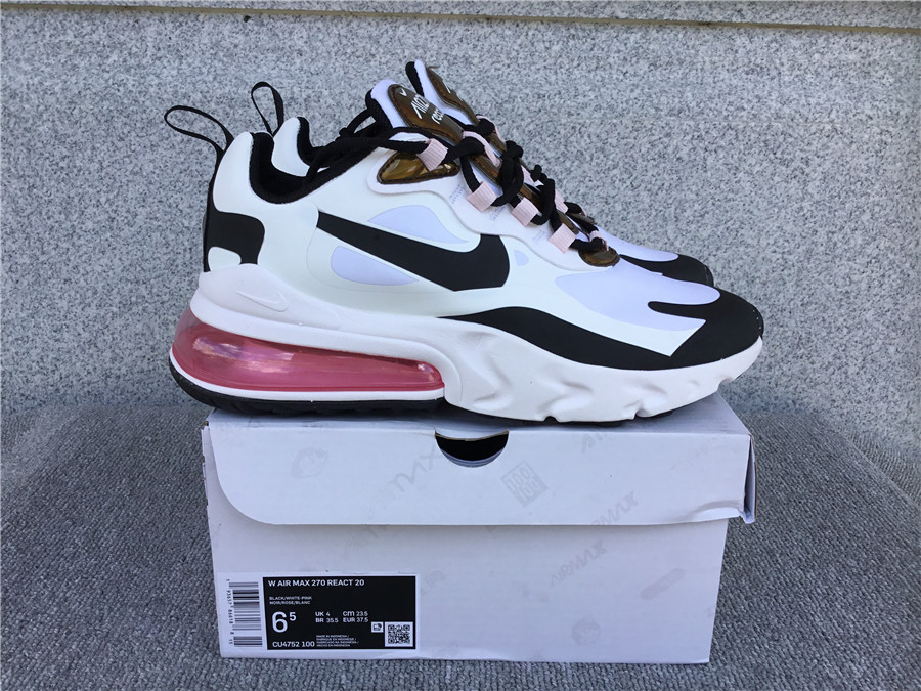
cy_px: 346
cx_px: 460
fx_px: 825
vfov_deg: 45.4
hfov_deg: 58.4
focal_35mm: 31
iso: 25
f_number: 2.4
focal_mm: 3.3
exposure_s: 1/367
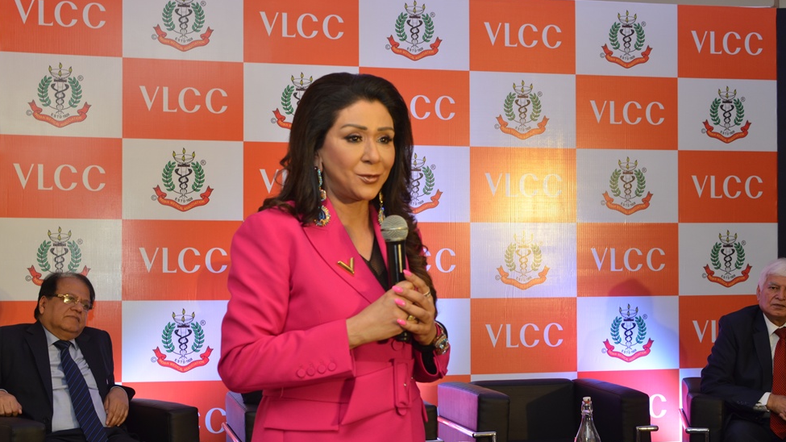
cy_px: 259
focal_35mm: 56
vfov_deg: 21.6
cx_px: 393
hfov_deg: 37.5
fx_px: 1157
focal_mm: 35
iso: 320
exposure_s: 1/60
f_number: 5.6
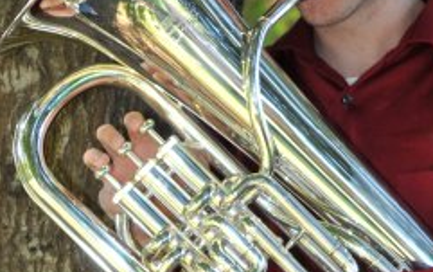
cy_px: 204
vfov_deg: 6.3
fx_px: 2471
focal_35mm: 209
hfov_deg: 10.0
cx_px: 270
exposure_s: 1/160
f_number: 2.8
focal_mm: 55
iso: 200
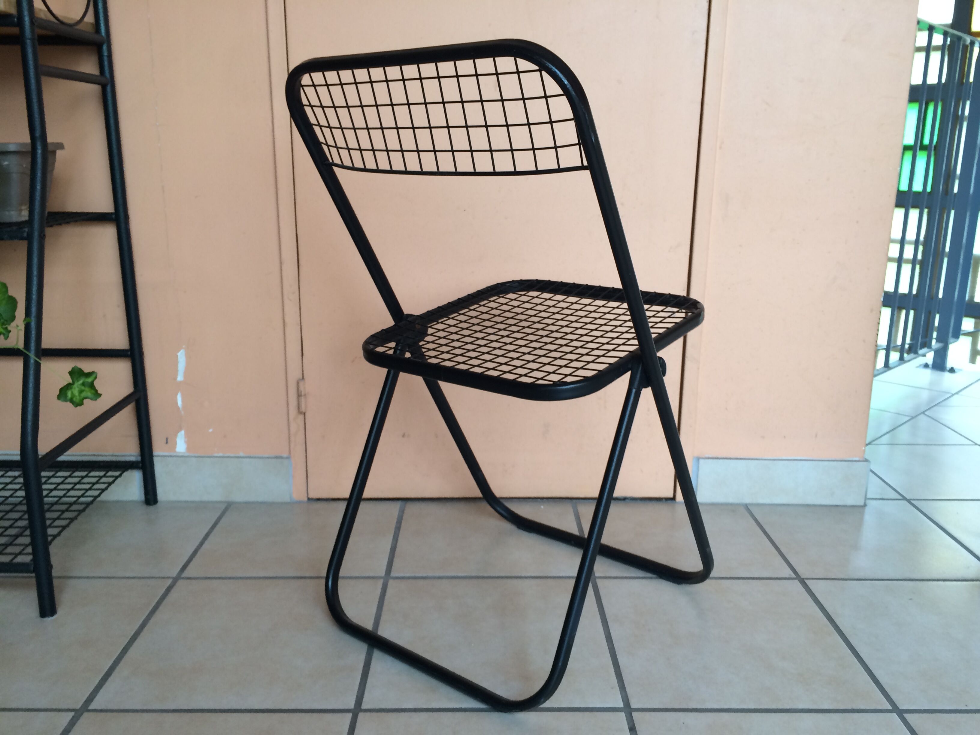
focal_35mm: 29
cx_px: 490
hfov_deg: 61.7
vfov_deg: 48.2
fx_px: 821
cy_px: 368
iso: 40
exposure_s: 1/33
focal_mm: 4.15
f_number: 2.2
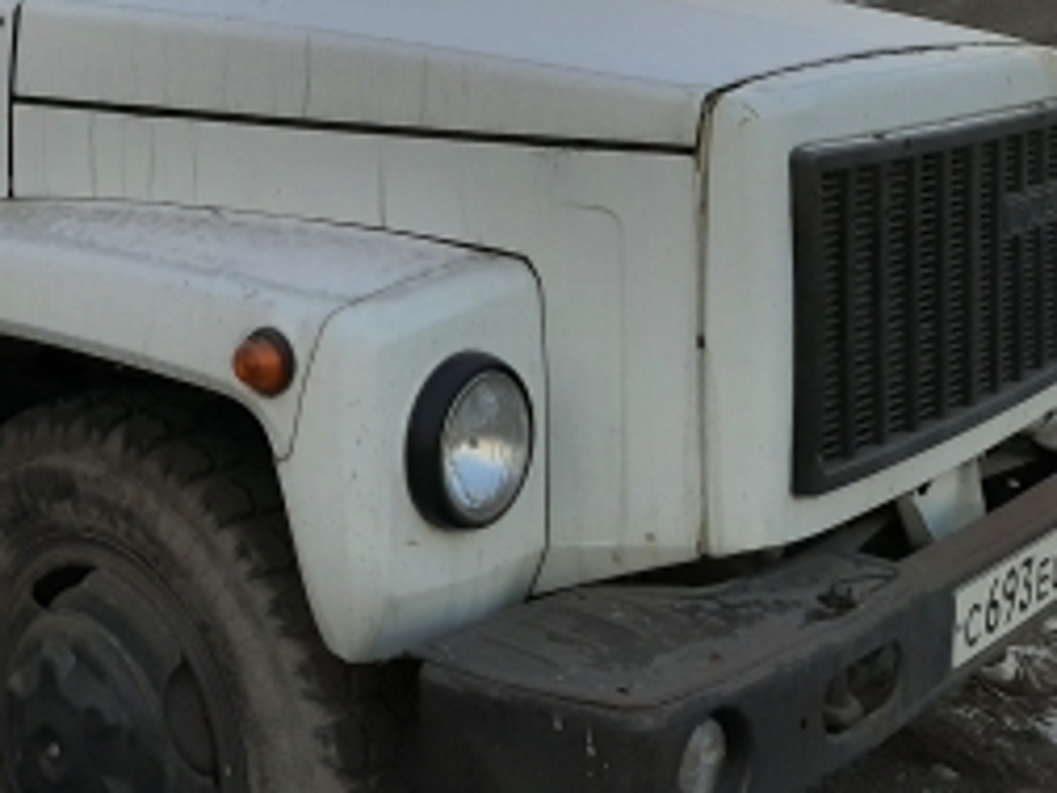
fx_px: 1588
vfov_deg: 26.9
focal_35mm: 52
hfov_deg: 34.8
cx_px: 117
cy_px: 50
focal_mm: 3.93
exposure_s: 1/668
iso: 40
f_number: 1.7
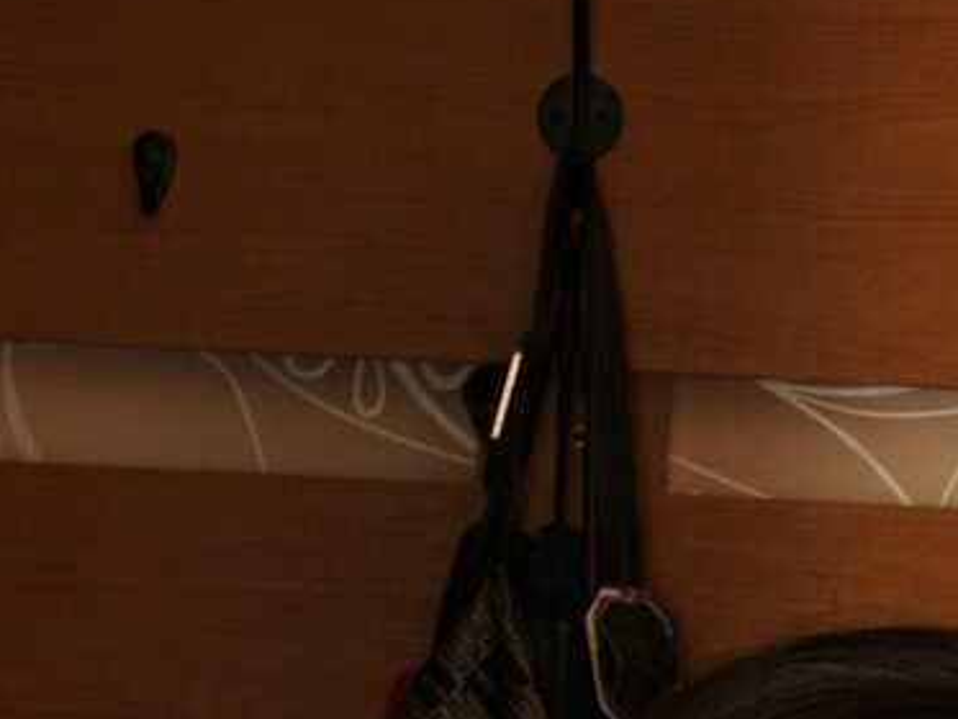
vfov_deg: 8.6
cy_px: 1461
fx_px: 4500
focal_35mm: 163
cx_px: 738
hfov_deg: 12.1
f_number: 5.6
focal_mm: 35
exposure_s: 1/60
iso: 200
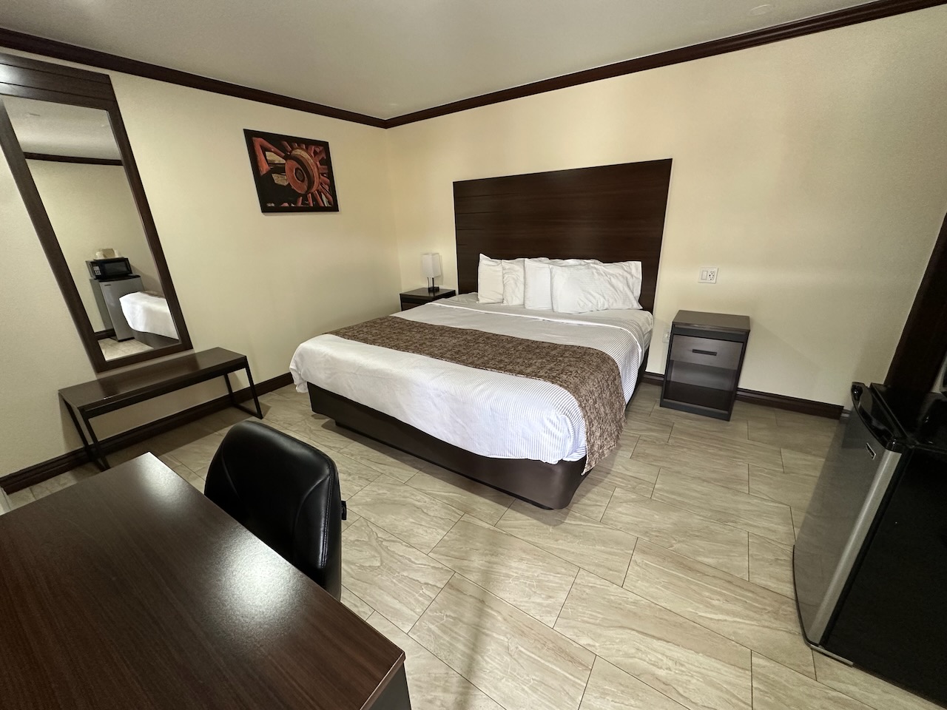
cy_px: 355
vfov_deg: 85.7
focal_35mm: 14
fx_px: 383
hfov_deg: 102.1
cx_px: 474
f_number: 2.2
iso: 320
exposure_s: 1/67
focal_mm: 2.22
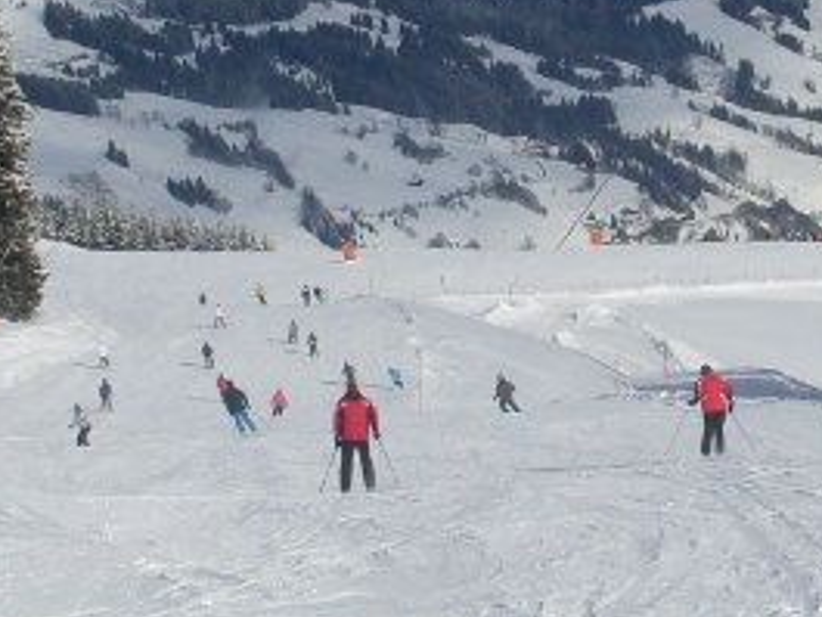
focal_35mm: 147
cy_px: 105
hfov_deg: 13.4
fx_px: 3492
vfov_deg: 10.1
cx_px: 465
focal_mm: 6.3
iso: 80
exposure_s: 1/750
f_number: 8.4
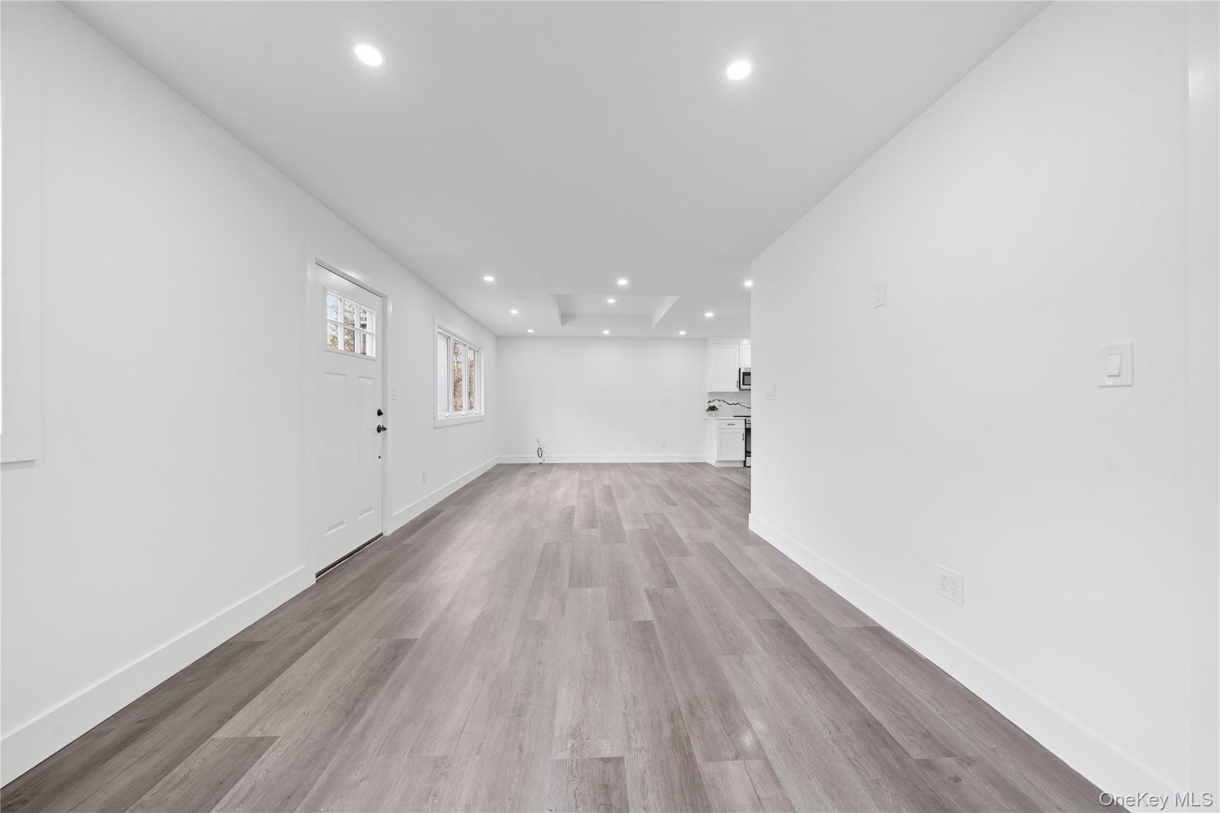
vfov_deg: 90.0
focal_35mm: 12
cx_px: 610
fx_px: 407
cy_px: 406
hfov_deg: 112.6
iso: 250
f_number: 8
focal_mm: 12
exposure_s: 1/2.5
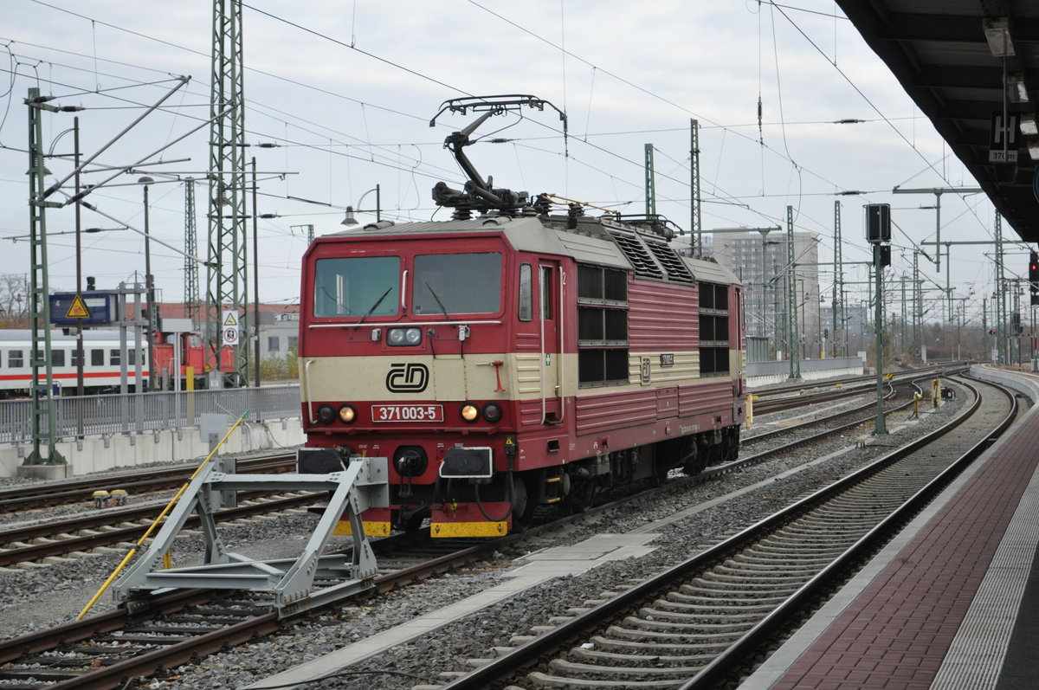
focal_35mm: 69
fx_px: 1989
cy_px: 345
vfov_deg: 19.7
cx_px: 520
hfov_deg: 29.3
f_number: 5.3
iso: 800
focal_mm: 46
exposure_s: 1/1000
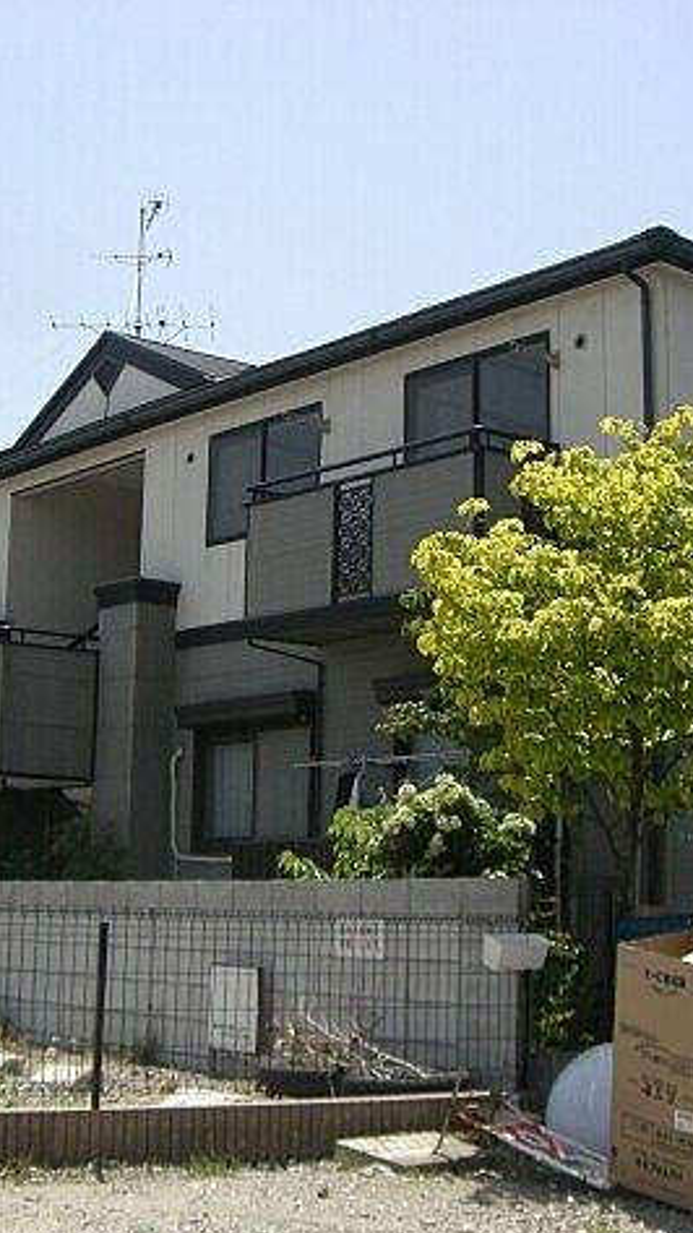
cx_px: 326
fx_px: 1830
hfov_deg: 21.4
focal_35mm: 56
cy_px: 623
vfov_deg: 37.2
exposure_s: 1/500
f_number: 4.3
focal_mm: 6.2
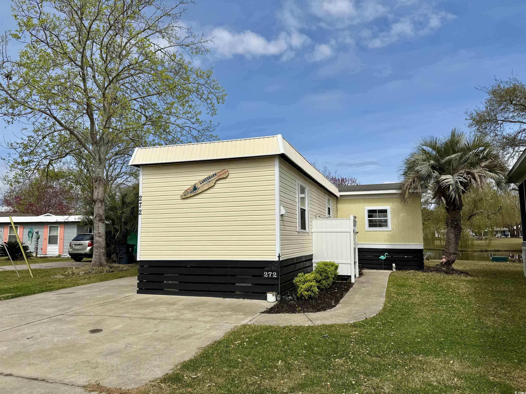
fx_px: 365
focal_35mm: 24
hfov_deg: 71.6
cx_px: 263
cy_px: 197
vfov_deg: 56.8
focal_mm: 6.76
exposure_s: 1/10309
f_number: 1.78
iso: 80
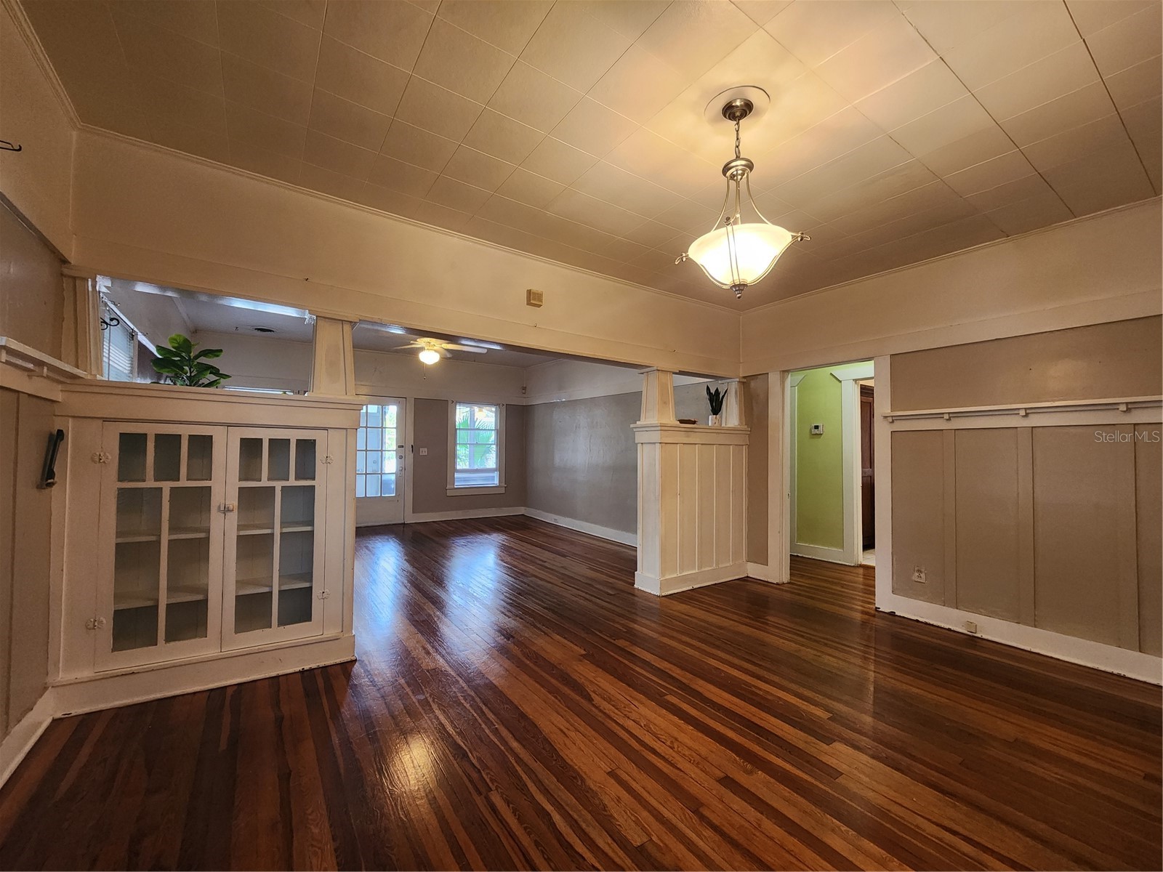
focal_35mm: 13
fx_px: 437
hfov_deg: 106.2
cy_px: 436
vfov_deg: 89.9
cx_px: 582
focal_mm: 2.2
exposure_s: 1/40
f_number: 2.2
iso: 320
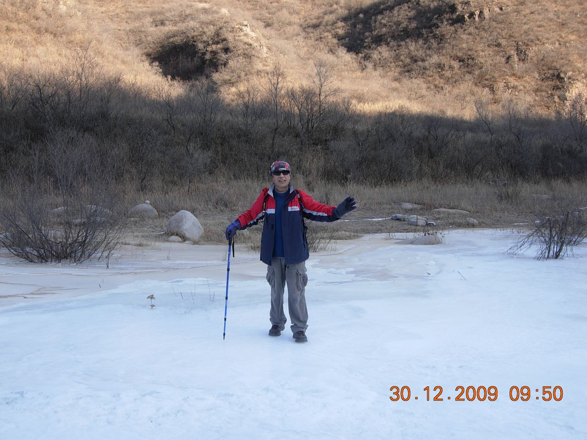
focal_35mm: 36
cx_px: 294
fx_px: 610
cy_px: 220
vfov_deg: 39.7
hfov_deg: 51.4
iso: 50
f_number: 4.3
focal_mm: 7.5
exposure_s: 1/132
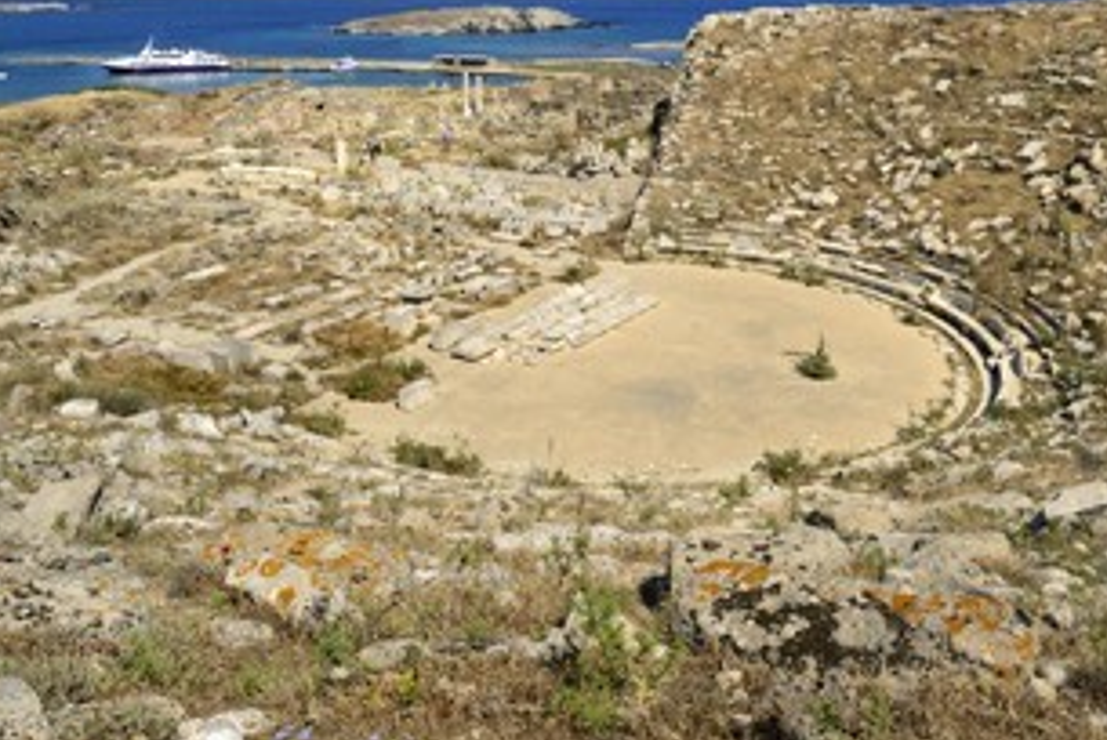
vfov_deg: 39.9
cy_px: 297
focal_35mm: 33
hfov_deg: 57.2
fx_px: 1016
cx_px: 552
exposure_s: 1/320
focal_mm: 24
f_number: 11
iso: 200
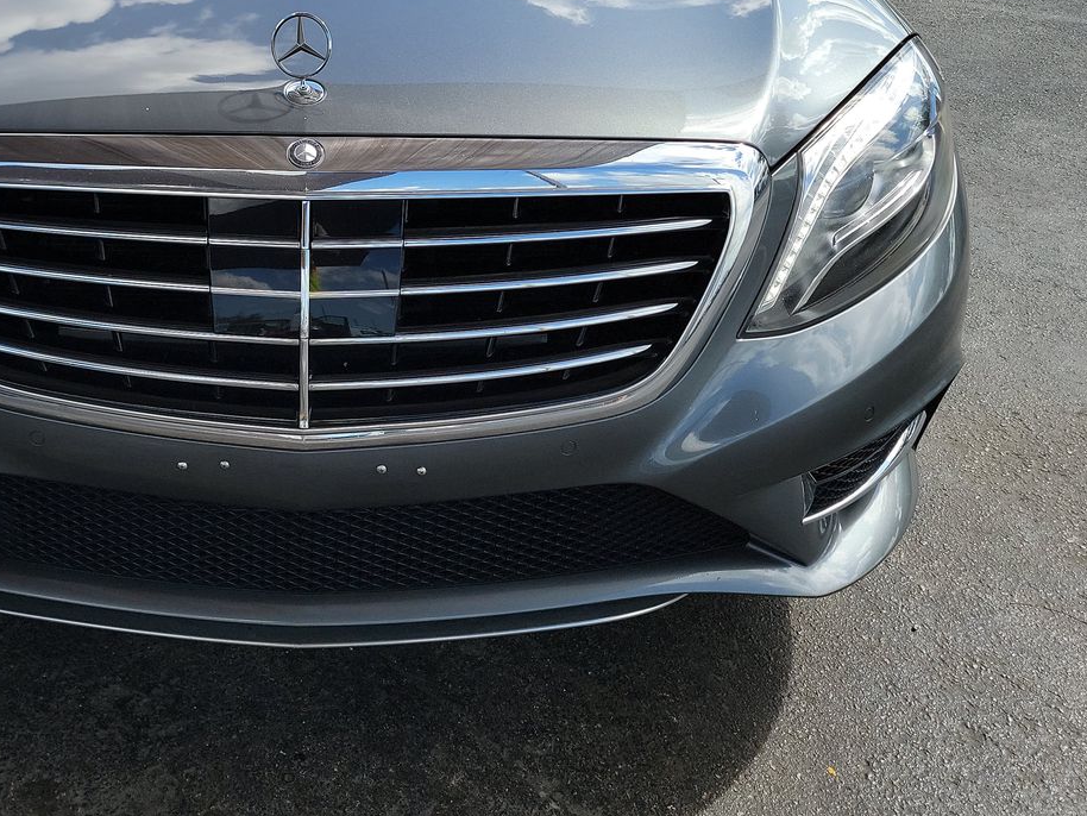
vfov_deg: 33.0
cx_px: 237
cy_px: 124
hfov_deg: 43.0
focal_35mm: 42
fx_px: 1319
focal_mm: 6.7
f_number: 1.8
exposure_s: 1/607
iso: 50
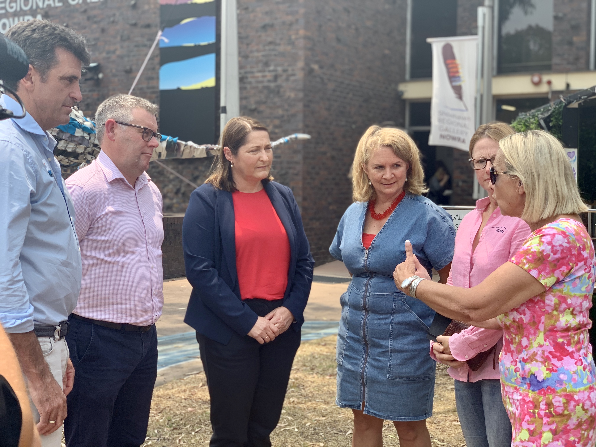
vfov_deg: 28.0
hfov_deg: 36.8
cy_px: 224
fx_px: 895
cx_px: 298
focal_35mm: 52
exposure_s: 1/406
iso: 16
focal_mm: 6
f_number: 2.4
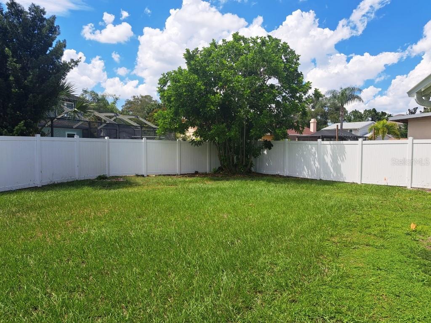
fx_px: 299
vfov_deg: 56.8
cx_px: 216
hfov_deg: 71.6
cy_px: 162
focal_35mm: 24
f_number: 1.8
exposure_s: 1/1222
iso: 50
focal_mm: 5.23
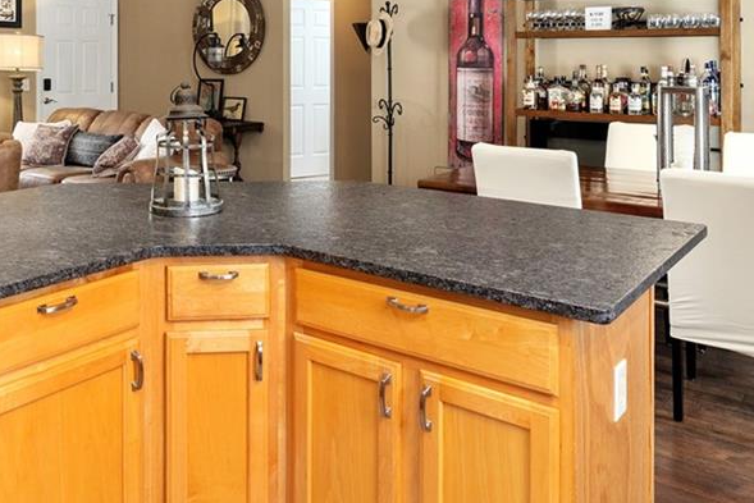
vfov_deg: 33.4
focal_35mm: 38
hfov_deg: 49.7
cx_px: 242
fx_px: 796
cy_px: 60
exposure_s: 1/6
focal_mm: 14
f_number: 7.1
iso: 200
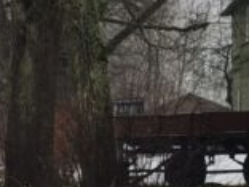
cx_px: -362
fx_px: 1230
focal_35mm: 171
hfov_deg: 10.0
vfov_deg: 8.6
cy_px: 201
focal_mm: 5.4
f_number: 1.8
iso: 50
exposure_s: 1/116
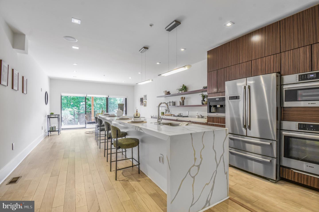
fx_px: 133
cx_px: 160
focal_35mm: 15
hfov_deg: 100.4
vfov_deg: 77.2
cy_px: 106
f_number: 10
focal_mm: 10
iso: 200
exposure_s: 1/3
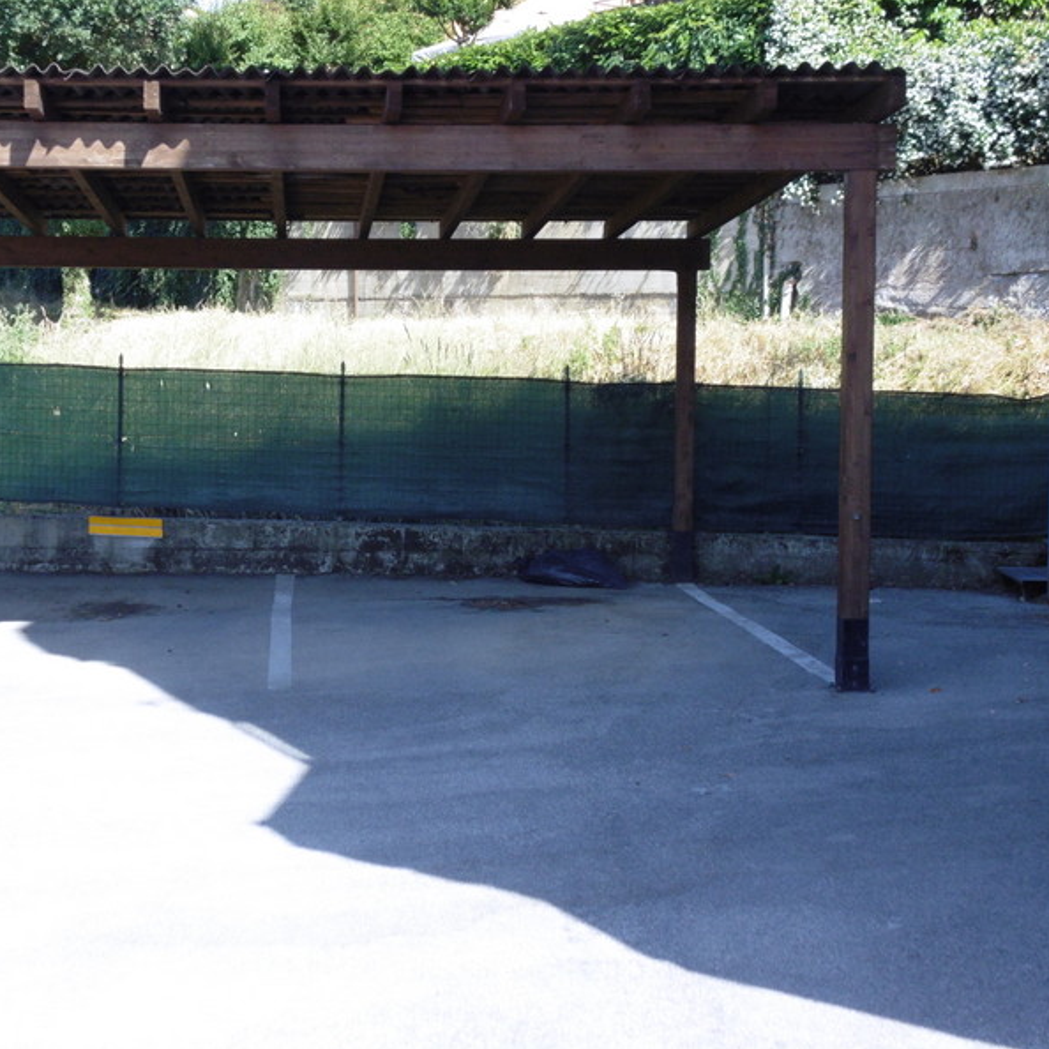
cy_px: 526
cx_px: 415
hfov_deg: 25.0
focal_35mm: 69
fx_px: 2366
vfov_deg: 25.0
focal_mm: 10.5
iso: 100
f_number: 4
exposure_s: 1/400
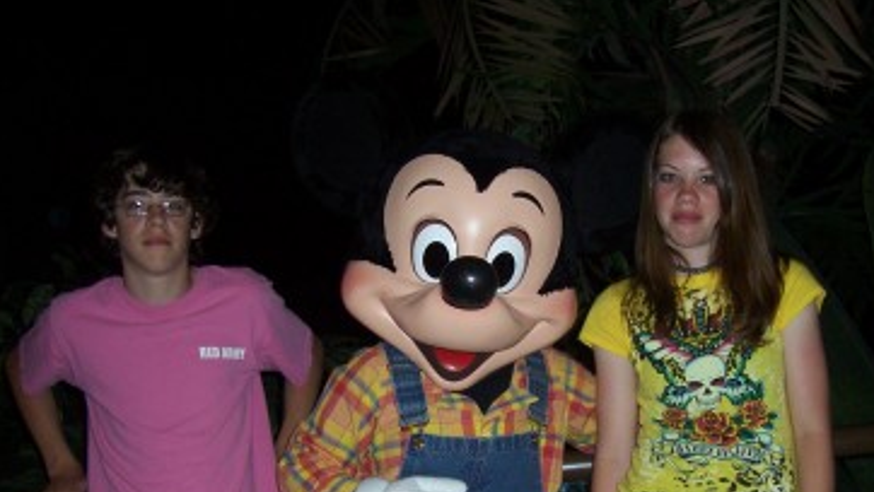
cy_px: 387
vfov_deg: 25.6
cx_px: 517
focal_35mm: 46
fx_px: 1067
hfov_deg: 44.4
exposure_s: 1/60
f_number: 2.7
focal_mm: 5.6
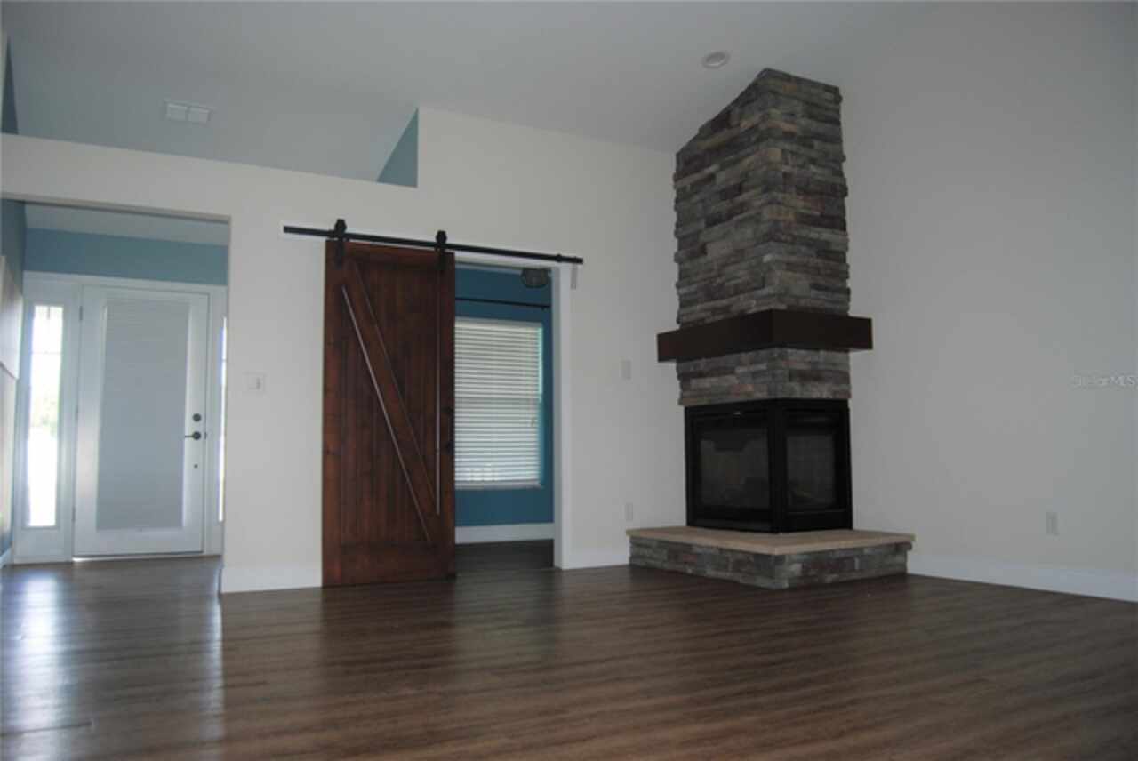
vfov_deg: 48.0
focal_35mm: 27
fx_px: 854
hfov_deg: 67.3
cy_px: 380
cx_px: 569
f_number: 3.5
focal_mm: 18
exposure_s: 1/60
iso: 200
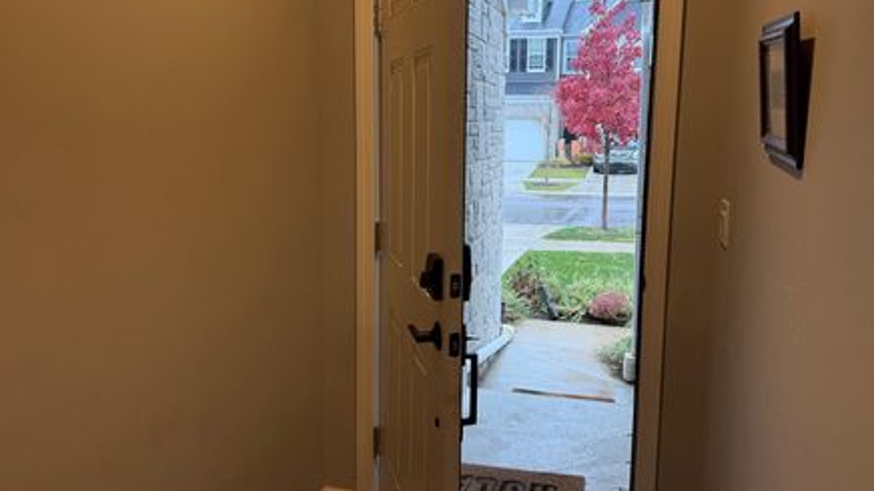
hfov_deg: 64.3
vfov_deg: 38.8
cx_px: 457
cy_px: 209
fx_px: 695
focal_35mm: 30
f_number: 1.78
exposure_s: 1/122
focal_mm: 6.76
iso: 200
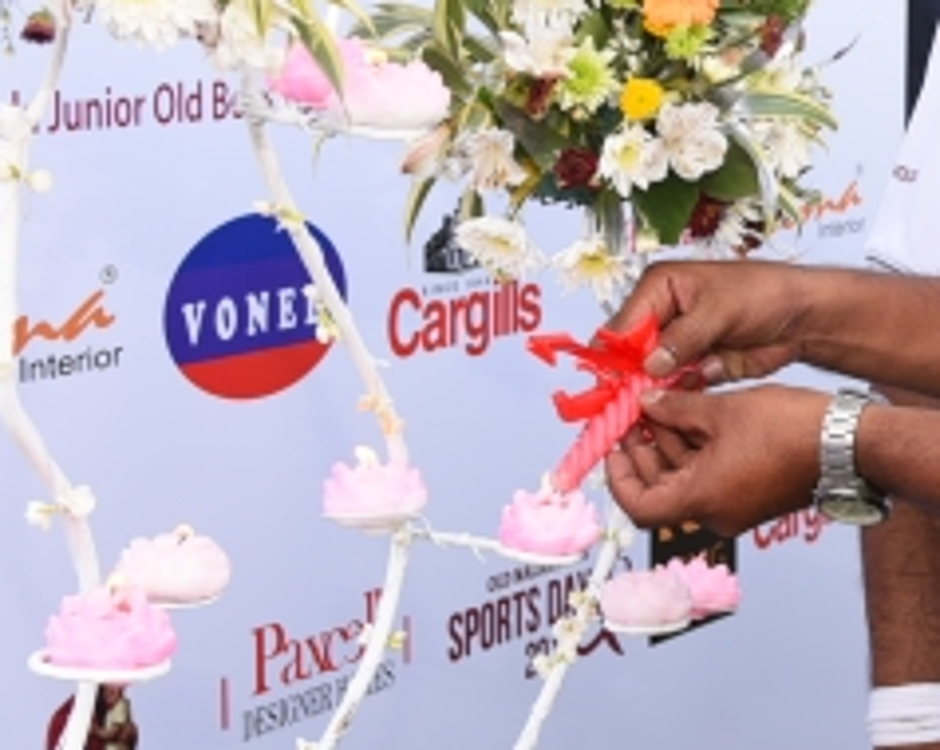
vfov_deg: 14.6
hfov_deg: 17.7
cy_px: 251
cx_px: 999
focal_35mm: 105
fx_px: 2919
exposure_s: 1/125
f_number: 5.6
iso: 250
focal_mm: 38
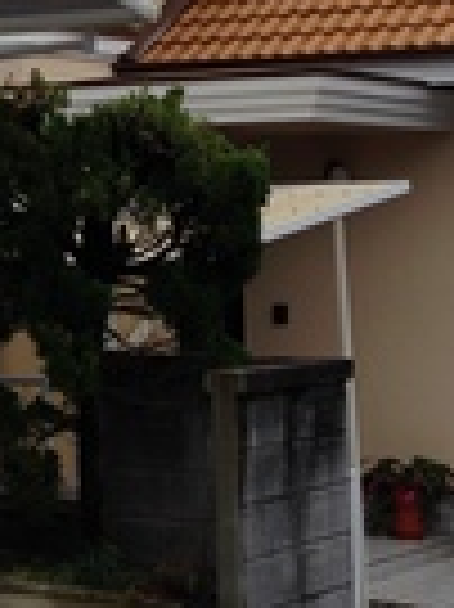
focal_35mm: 122
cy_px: 38
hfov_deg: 11.8
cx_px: -108
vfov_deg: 15.9
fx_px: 2137
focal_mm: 4.12
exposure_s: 1/609
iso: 50
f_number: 2.4
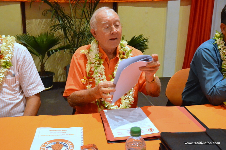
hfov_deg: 67.5
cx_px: 113
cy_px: 75
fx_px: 169
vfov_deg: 47.7
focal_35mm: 27
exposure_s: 1/160
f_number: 6.3
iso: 6400
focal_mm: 18
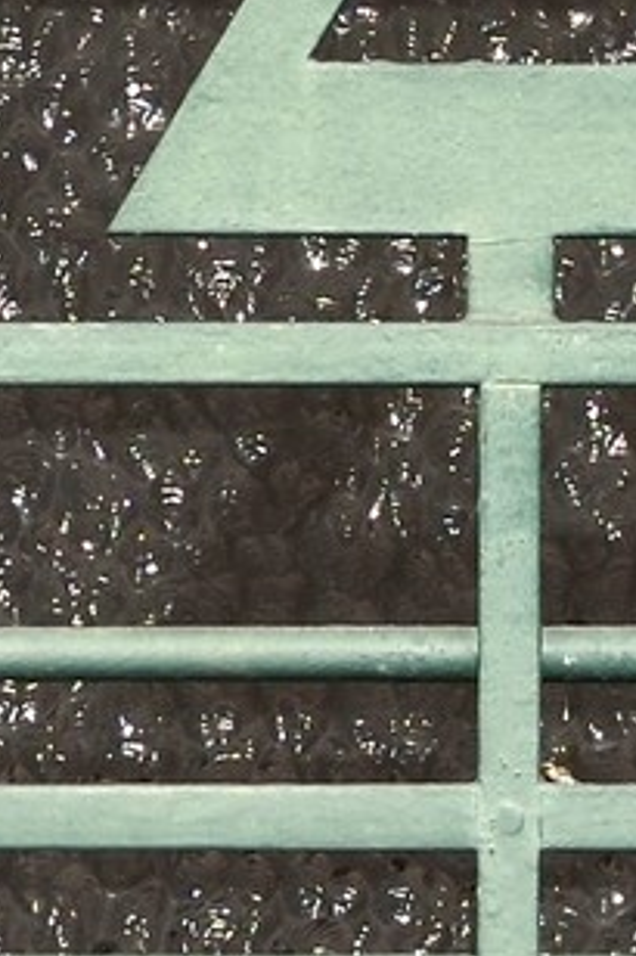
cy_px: -1552
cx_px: 425
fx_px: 12442
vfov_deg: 4.3
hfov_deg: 2.9
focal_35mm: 469
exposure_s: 1/250
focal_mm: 60
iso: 200
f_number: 10
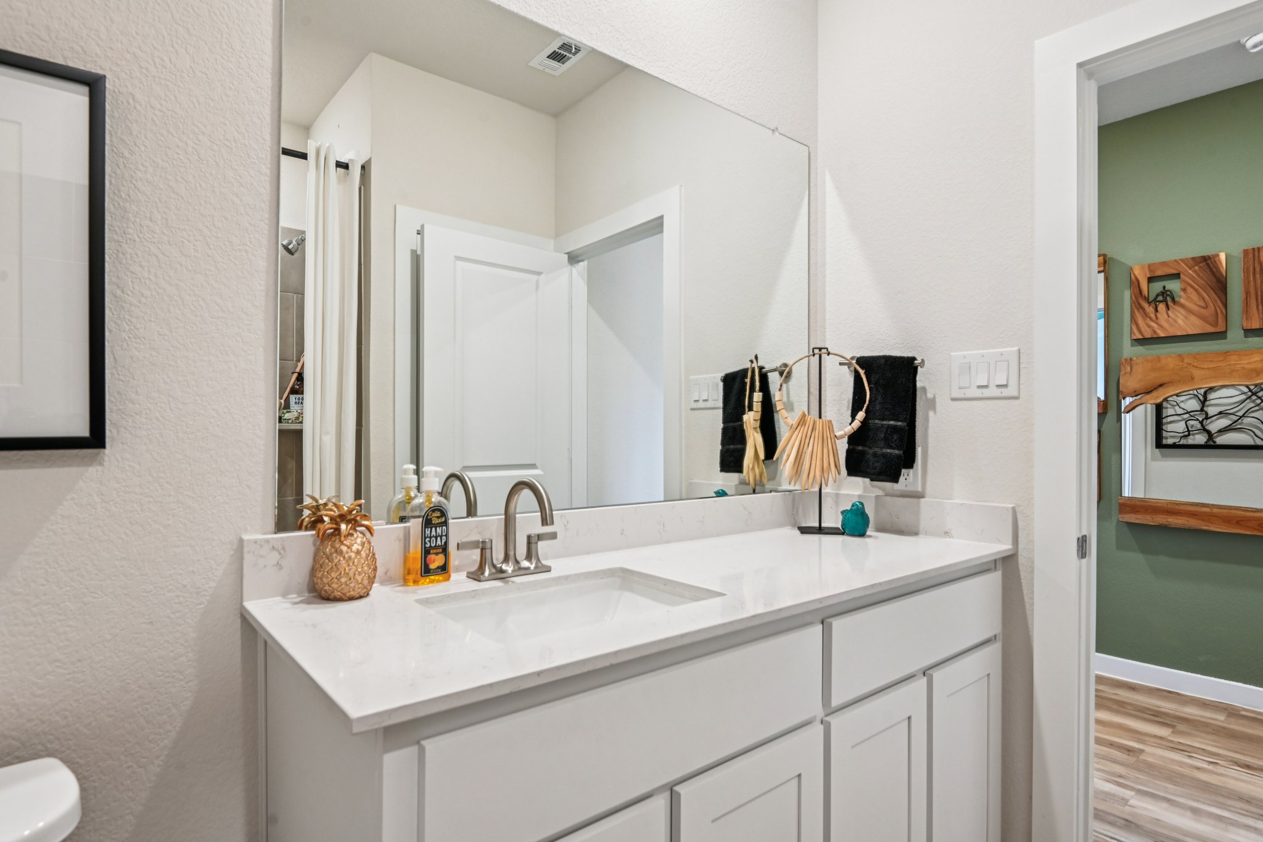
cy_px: 421
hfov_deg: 86.9
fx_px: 666
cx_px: 632
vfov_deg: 64.5
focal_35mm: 19
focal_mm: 19
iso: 400
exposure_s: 1/15
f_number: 8
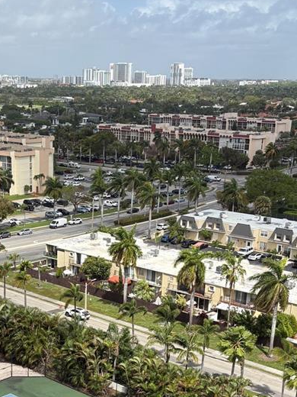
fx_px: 686
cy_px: 318
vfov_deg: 31.3
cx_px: 59
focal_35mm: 60
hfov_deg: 24.0
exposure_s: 1/3125
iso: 50
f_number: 1.6
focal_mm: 5.96
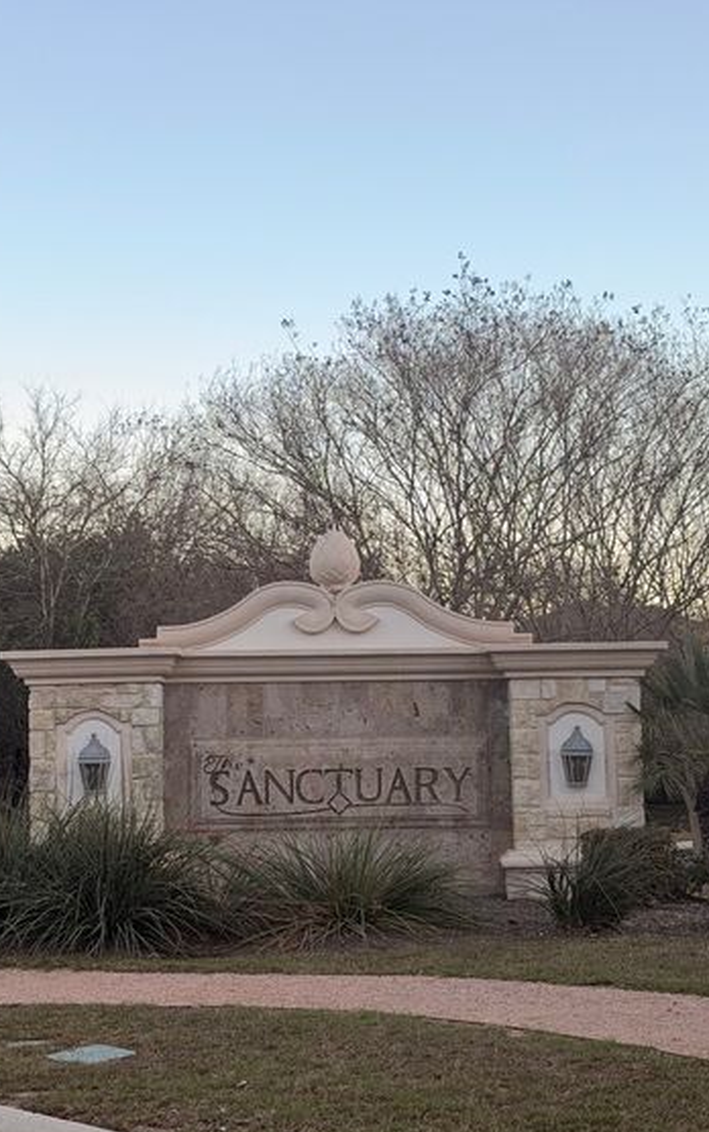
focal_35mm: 61
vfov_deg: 33.5
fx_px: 1884
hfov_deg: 21.3
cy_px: 596
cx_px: 381
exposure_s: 1/200
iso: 100
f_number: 1.78
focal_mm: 6.76
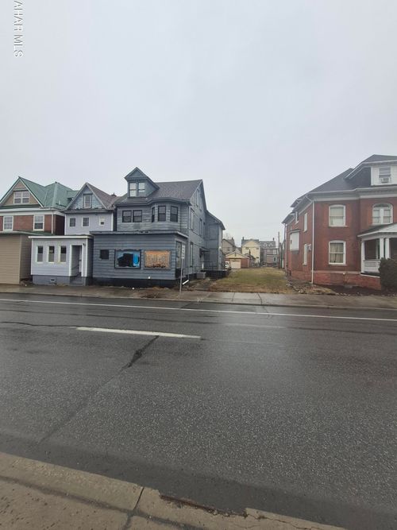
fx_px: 199
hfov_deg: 89.9
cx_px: 198
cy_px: 265
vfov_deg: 106.2
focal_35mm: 13
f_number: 2.2
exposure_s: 1/175
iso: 100
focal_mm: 1.74
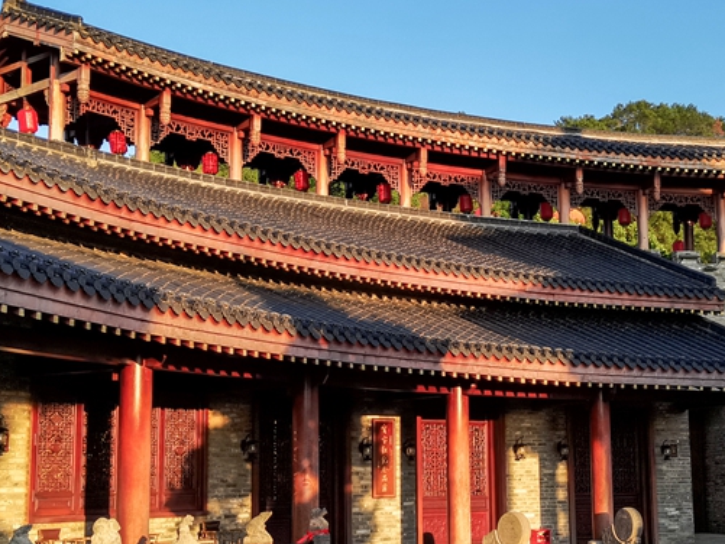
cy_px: 317
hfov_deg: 34.3
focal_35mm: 56
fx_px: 1173
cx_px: 425
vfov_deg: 26.1
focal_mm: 5.58
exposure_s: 1/483
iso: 50
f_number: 1.8
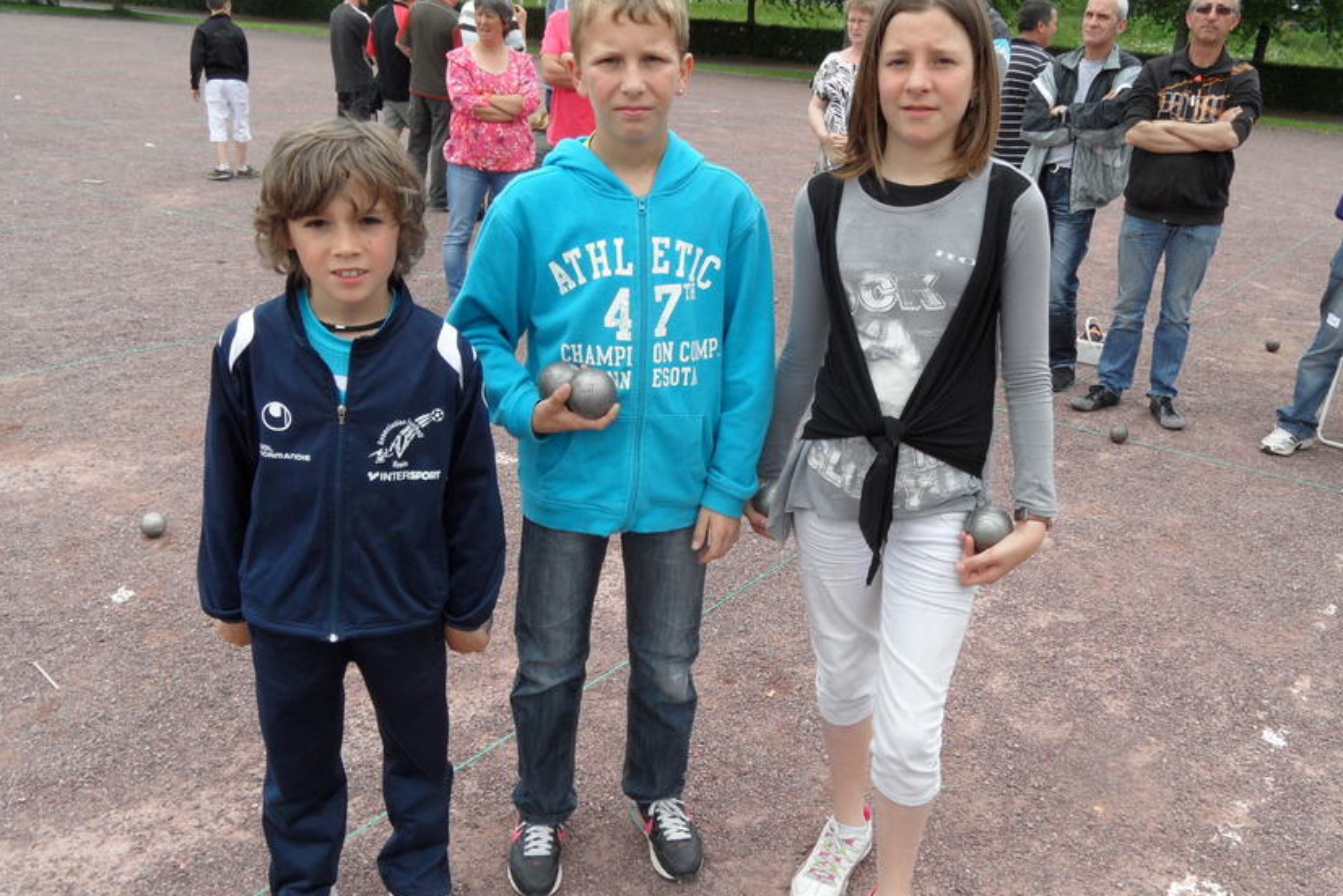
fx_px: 1082
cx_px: 730
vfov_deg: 45.0
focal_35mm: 29
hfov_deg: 63.5
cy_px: 475
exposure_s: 1/350
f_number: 3.2
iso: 80
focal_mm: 3.9
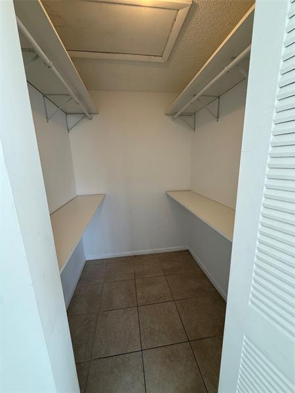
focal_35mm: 14
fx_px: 159
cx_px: 148
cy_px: 196
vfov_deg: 102.1
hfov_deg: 85.7
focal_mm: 2.22
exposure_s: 1/120
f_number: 2.2
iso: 80
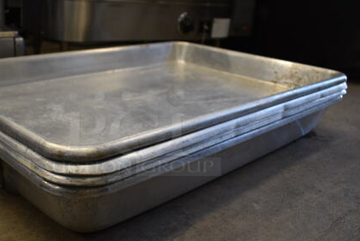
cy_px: 131
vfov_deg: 34.2
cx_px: 126
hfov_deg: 48.8
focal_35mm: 39
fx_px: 390
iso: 800
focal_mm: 18
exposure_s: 1/125
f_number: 3.5
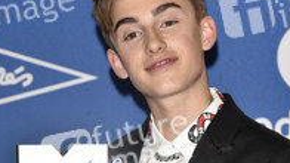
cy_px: 225
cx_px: 160
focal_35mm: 427
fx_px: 3282
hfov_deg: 5.1
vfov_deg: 2.8
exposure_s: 1/250
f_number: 6.3
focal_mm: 200
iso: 1600
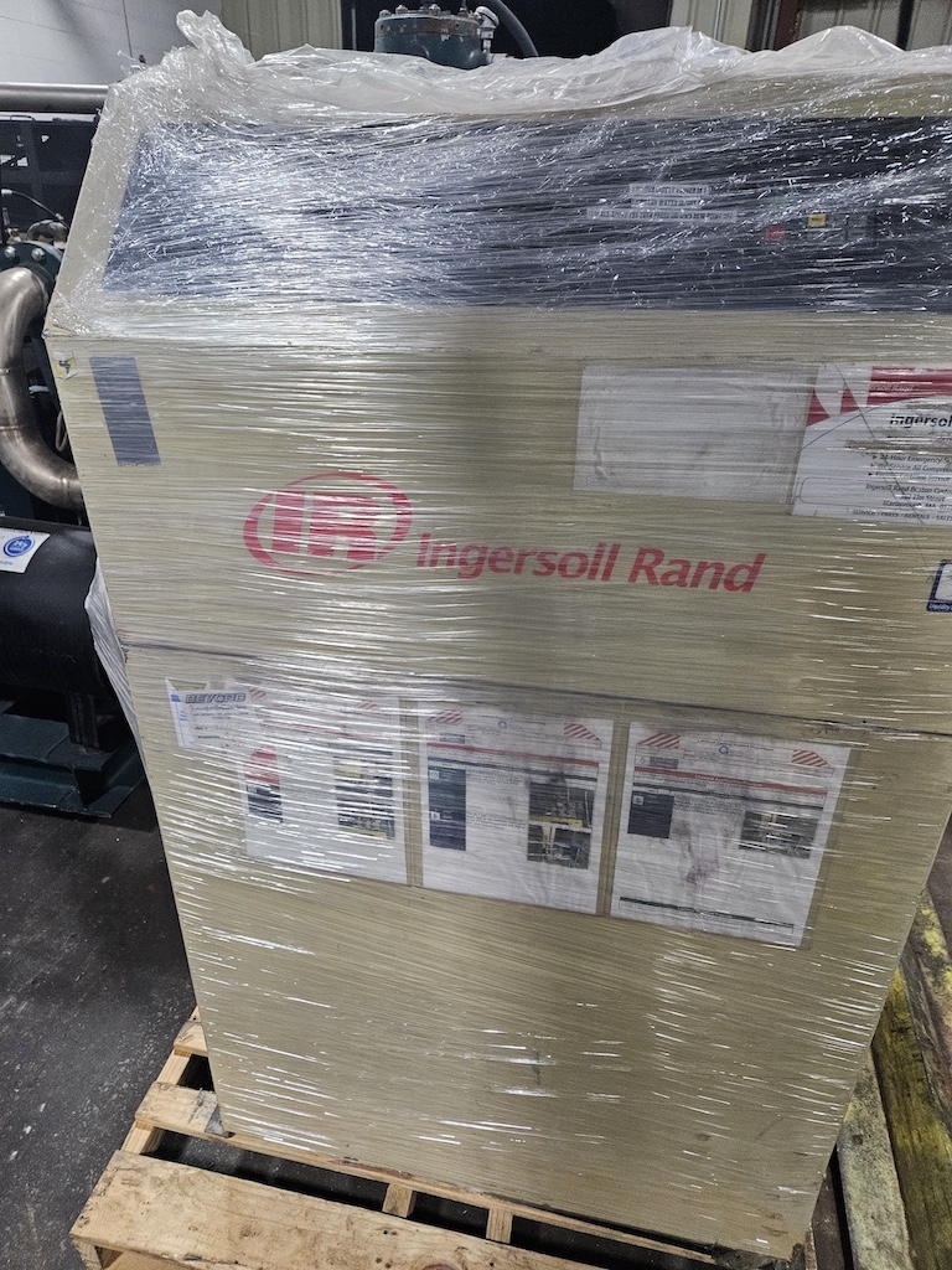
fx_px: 843
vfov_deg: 73.9
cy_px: 635
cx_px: 476
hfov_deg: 58.9
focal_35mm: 23
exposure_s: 1/120
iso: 640
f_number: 1.8
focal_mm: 5.4
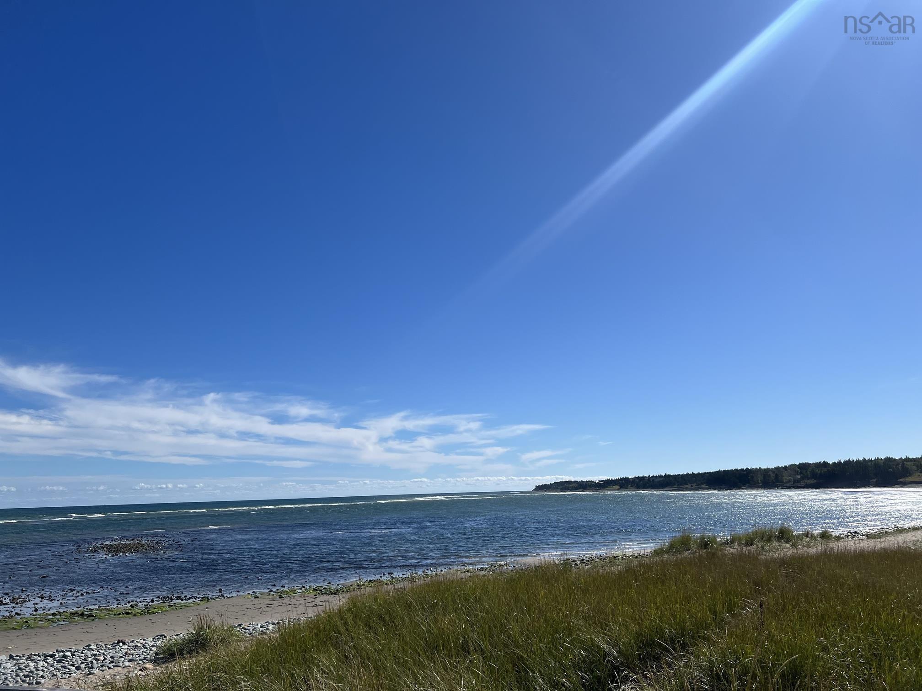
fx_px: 693
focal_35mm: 26
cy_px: 346
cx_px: 461
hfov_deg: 67.3
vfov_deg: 53.1
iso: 50
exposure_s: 1/8696
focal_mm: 5.7
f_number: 1.5
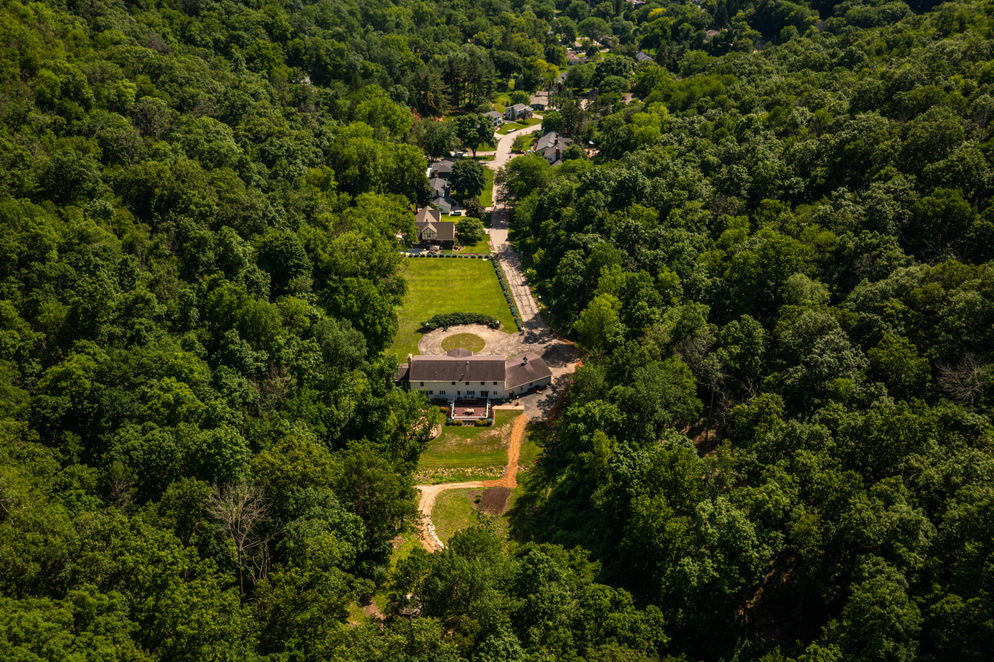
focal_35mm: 28
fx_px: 773
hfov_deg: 65.5
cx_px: 497
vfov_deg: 46.4
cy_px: 331
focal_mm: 10.26
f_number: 6.3
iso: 100
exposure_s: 1/640
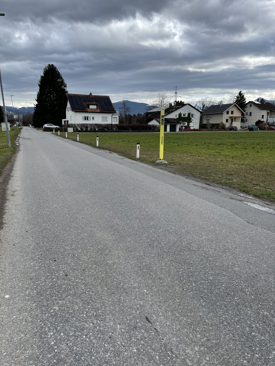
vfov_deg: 69.4
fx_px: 265
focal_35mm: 25
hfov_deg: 54.9
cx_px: 138
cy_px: 183
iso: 32
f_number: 1.6
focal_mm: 5.1
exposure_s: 1/1689
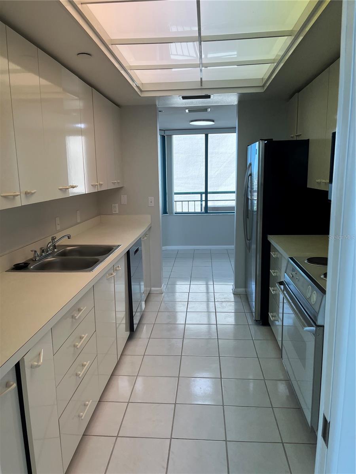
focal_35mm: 26
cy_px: 237
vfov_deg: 67.3
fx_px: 357
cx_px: 178
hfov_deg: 53.1
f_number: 1.6
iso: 40
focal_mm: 5.1
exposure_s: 1/275
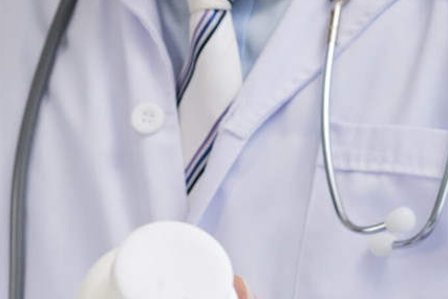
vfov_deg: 6.1
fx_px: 2801
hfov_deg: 8.9
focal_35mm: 225
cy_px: 238
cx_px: -220
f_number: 5.6
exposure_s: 1/250
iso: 800
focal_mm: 60
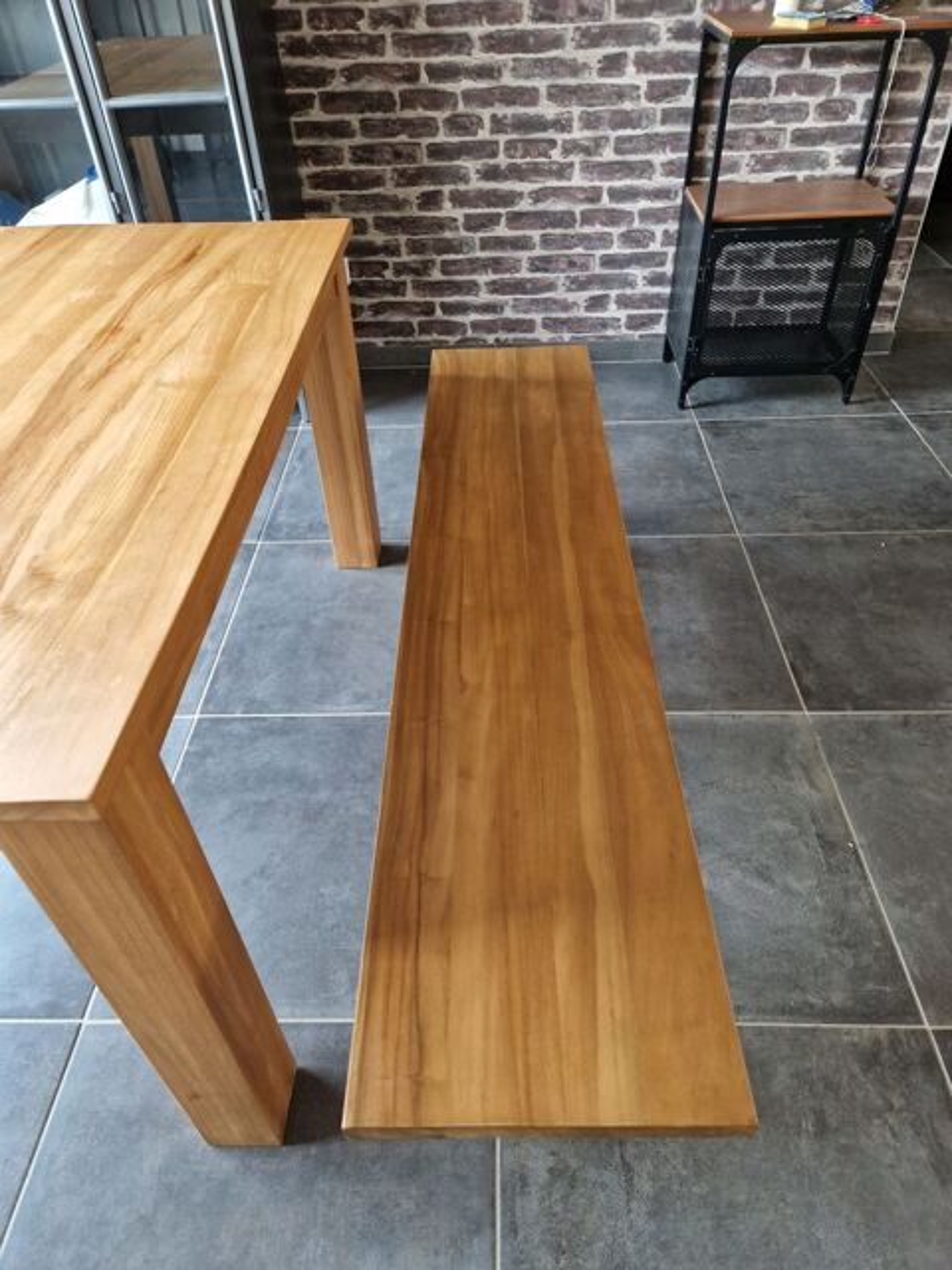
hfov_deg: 58.9
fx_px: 843
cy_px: 635
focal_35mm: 23
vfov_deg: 73.9
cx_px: 476
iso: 500
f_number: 1.8
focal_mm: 5.4
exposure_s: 1/100
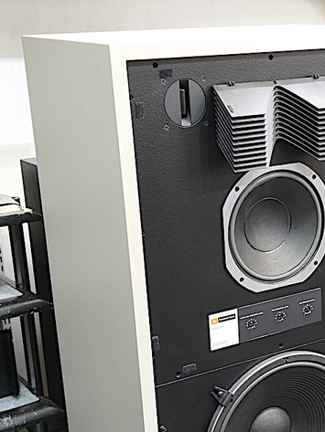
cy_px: 315
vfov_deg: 27.1
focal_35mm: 71
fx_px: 888
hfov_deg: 20.2
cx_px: 311
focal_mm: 6.3
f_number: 3.7
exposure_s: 1/6
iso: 200
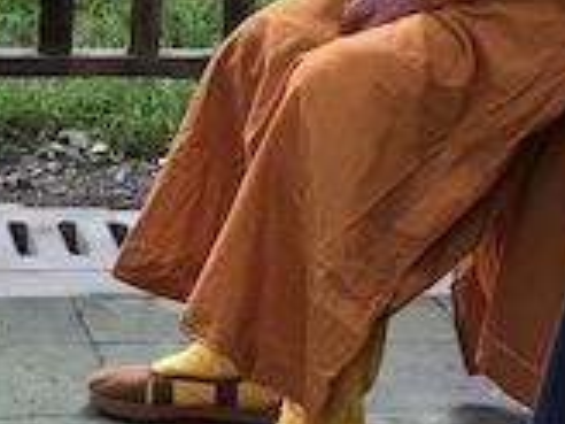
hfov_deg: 10.8
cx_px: 84
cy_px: -65
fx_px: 2971
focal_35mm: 182
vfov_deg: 8.1
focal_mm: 3.99
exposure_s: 1/40
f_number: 1.8
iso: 25
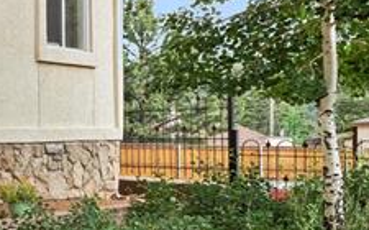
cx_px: -351
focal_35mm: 65
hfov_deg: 19.5
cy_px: 131
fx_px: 653
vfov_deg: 19.9
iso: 100
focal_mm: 14
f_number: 8
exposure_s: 1/30
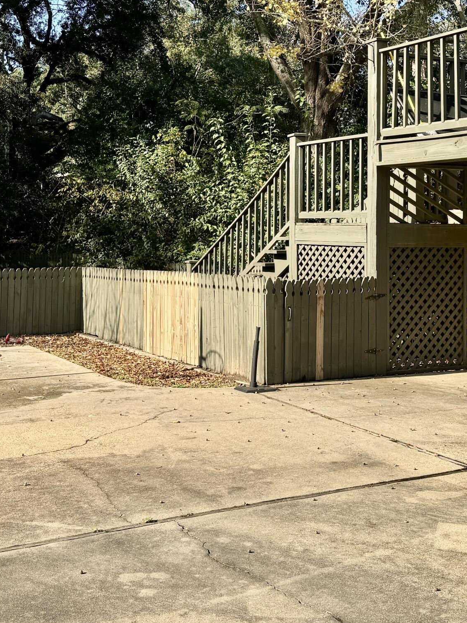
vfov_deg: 39.4
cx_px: 167
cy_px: 232
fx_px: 863
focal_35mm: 48
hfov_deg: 30.1
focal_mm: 6.76
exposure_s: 1/2174
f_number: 1.78
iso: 80
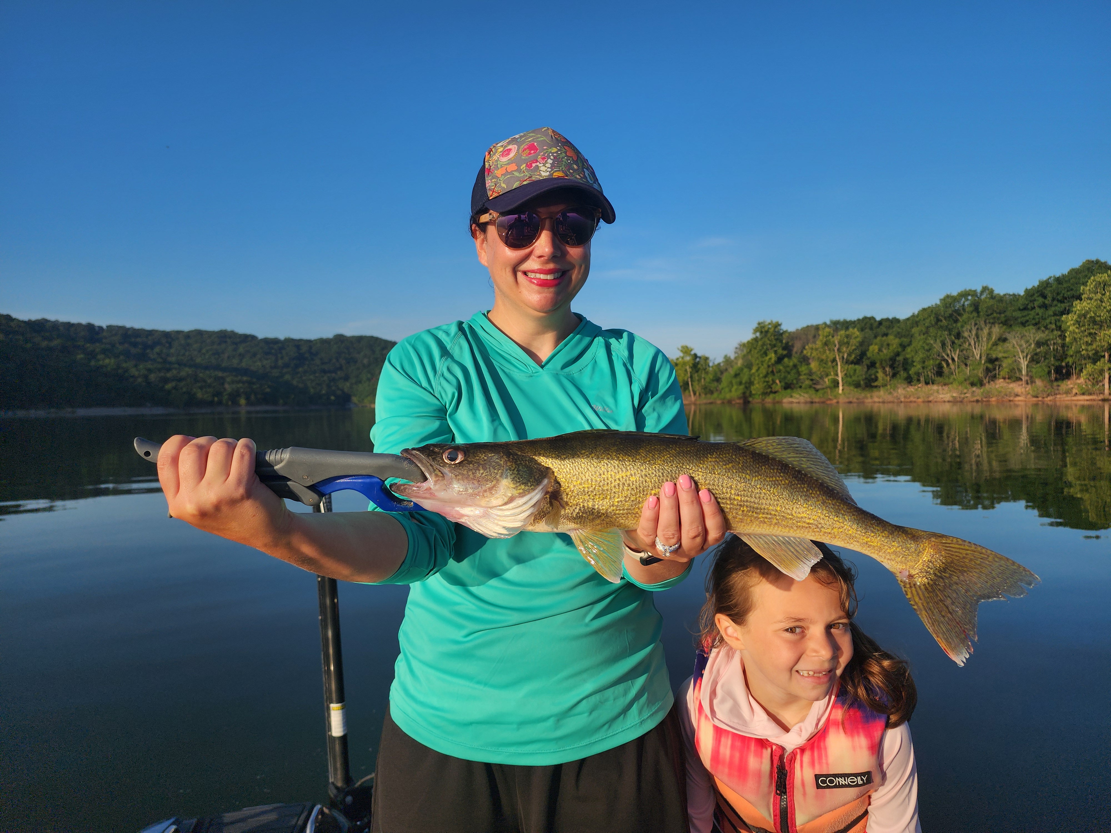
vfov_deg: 58.9
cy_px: 416
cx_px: 556
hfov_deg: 73.9
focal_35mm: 23
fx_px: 738
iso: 12
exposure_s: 1/1737
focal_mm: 6.4
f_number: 1.8
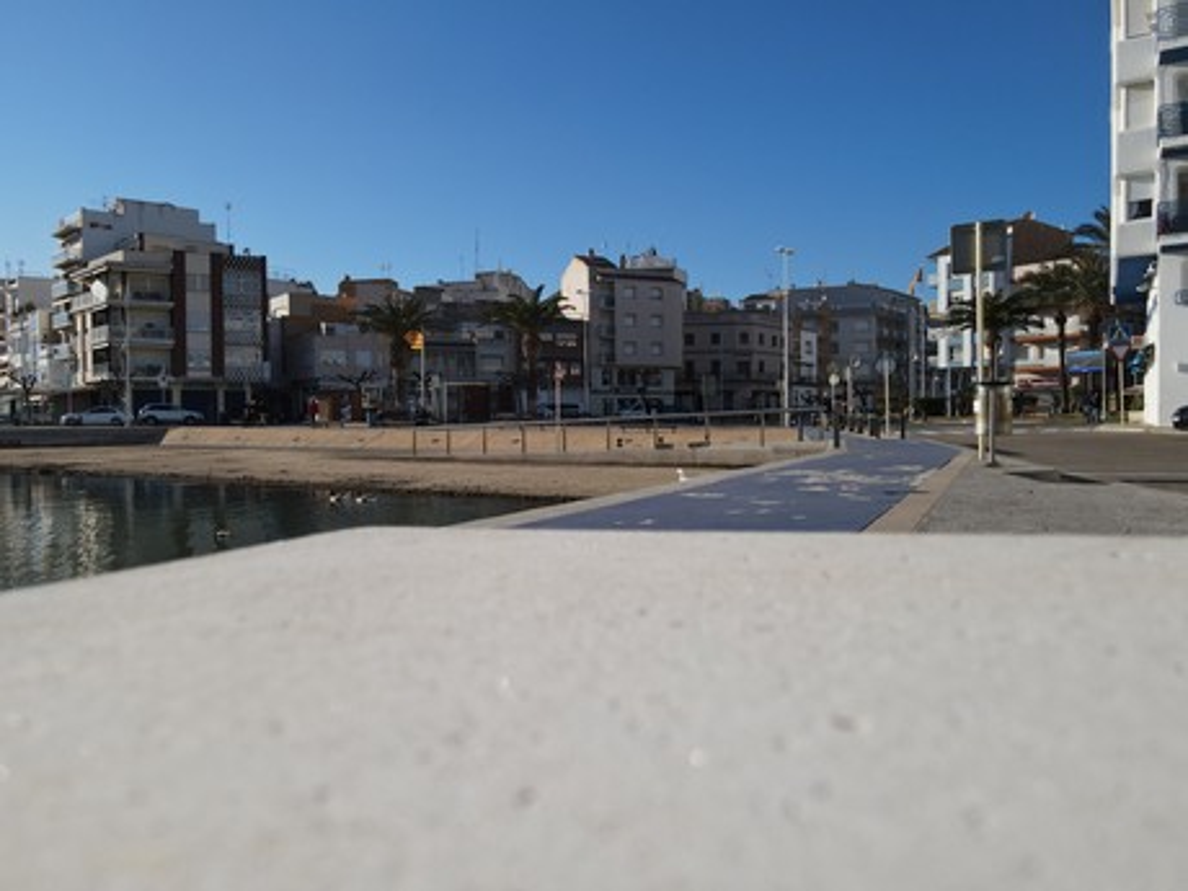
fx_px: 824
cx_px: 594
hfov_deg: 71.6
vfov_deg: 56.8
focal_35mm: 24
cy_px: 446
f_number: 2.8
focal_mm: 4.5
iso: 100
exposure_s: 1/1000
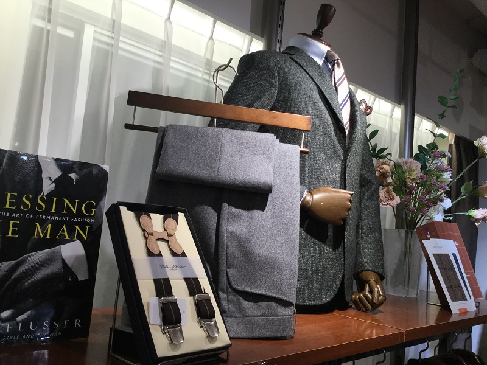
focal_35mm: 31
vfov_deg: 45.4
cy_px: 182
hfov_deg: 58.4
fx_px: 436
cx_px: 244
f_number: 2.4
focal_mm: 3.3
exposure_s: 1/40
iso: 32
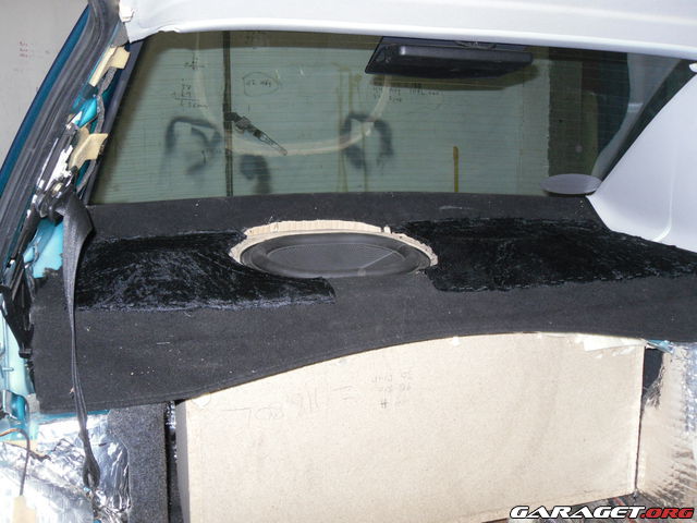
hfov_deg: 52.6
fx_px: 705
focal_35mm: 35
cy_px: 262
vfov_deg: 40.7
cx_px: 348
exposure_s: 1/45
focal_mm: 6.3
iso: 200
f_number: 3.5
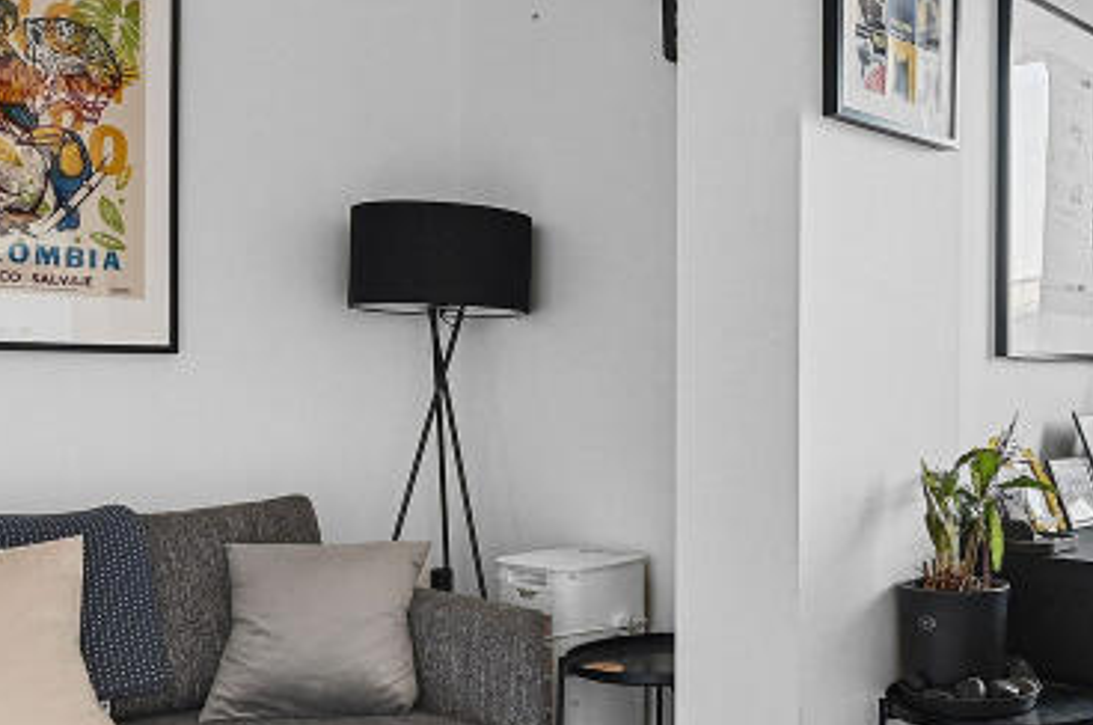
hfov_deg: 47.8
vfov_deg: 34.1
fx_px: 1182
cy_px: 388
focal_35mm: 39
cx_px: 817
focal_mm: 14
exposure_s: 3
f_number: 8
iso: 400
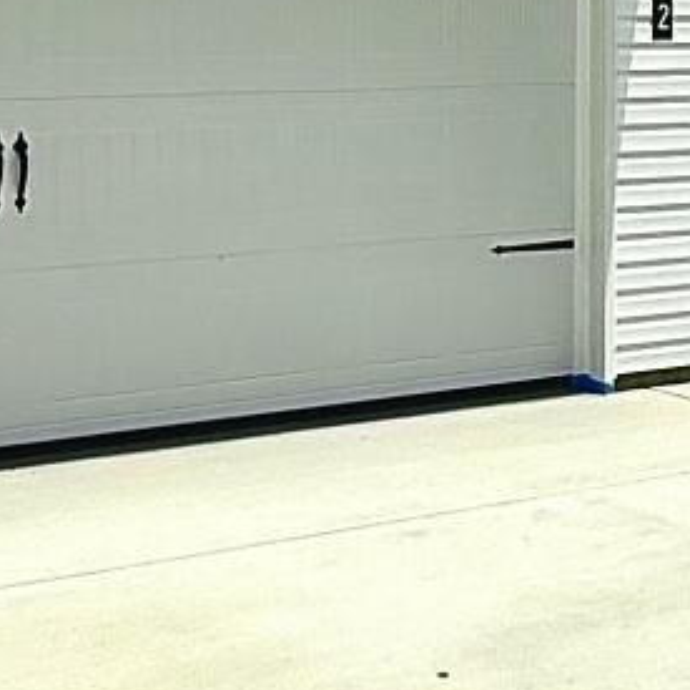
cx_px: 652
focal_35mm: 90
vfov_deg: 18.5
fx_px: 2030
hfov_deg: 18.9
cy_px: -95
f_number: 2.2
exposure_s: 1/5155
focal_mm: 2.22
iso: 50
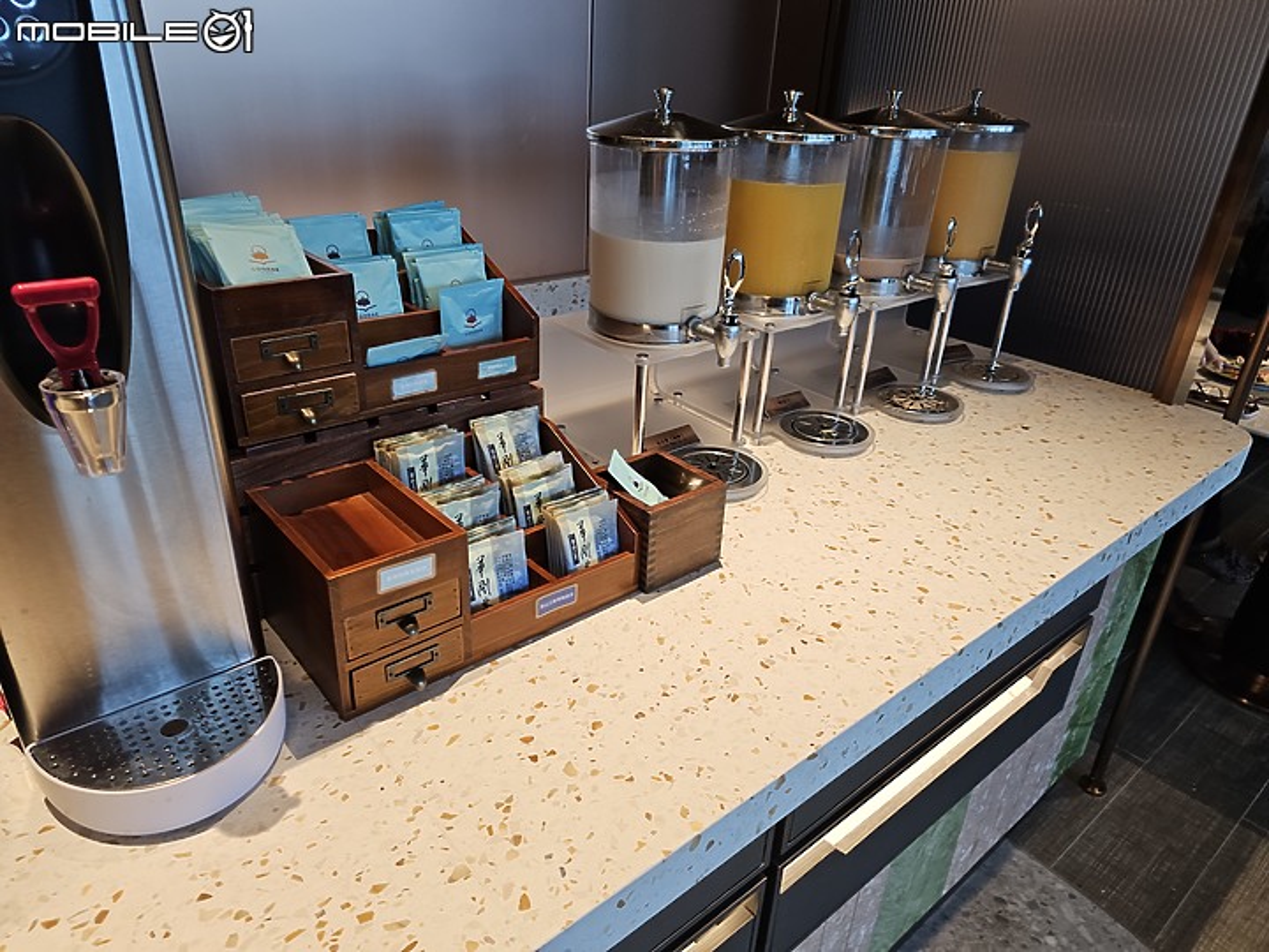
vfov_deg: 58.9
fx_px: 843
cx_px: 634
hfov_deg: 73.9
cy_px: 476
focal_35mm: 23
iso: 125
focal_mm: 6.3
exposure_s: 1/54
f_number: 1.7
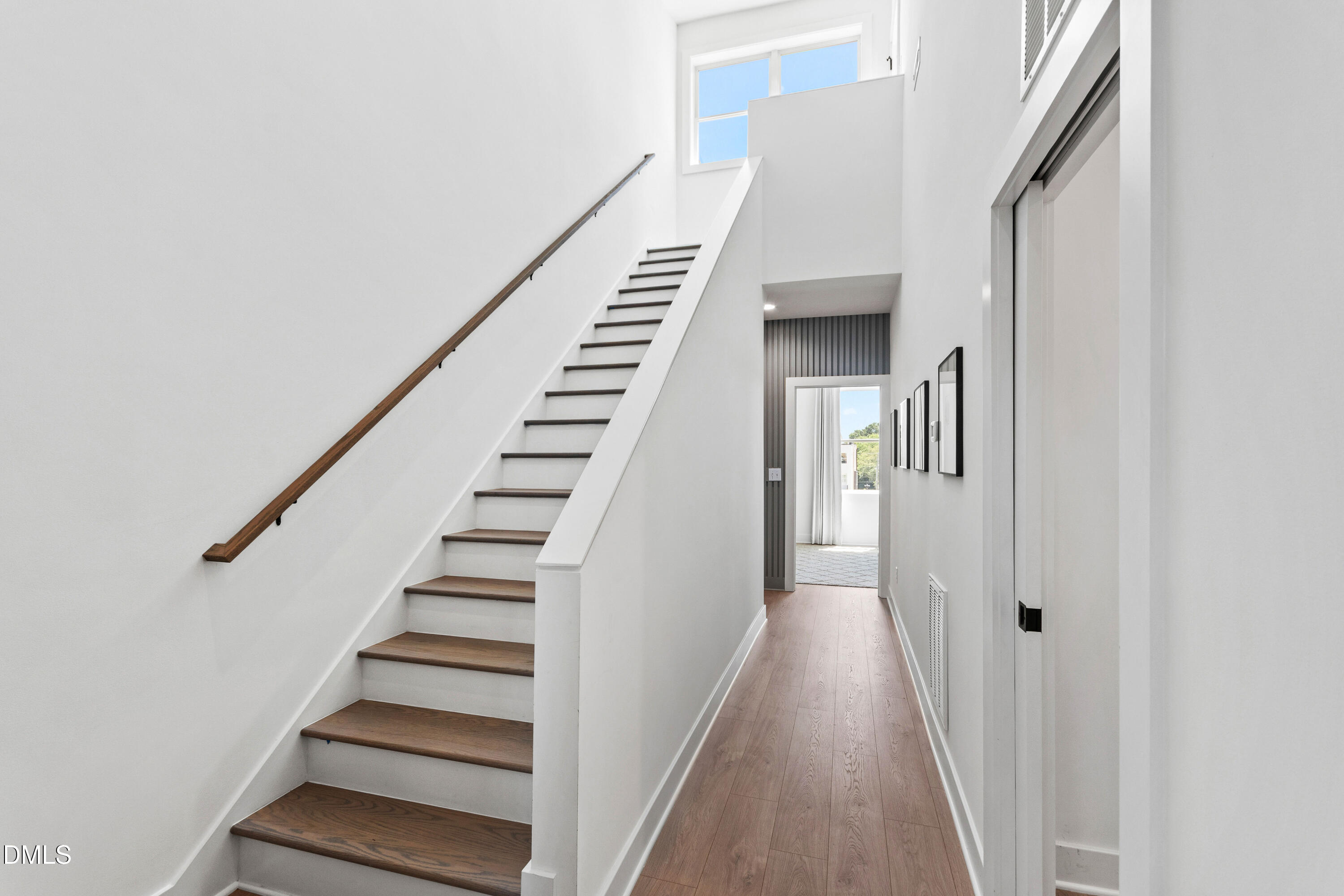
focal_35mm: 15
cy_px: 448
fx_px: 560
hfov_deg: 100.4
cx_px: 672
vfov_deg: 77.3
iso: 100
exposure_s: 1/6
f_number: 8
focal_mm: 10
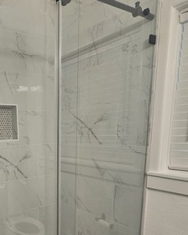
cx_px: 5
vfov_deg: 57.8
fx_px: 202
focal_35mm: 29
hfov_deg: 43.6
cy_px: 172
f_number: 2.2
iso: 200
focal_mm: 2.2
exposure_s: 1/60
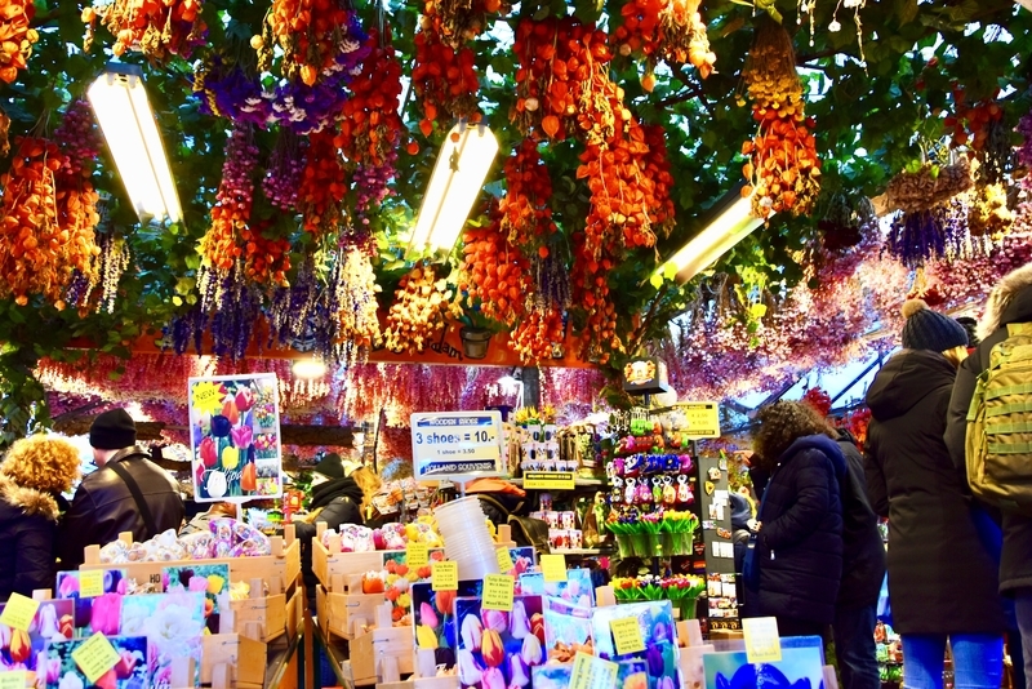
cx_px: 516
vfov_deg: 41.7
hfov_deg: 59.5
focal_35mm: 32
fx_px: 903
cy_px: 344
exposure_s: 1/80
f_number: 4.5
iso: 400
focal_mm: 21
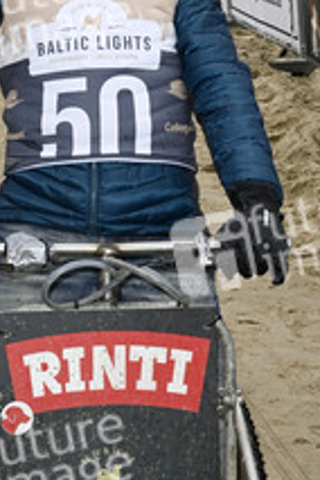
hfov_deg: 12.5
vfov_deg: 18.7
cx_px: 81
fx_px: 1453
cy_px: 131
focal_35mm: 109
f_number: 16
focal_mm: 58
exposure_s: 1/250
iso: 1000
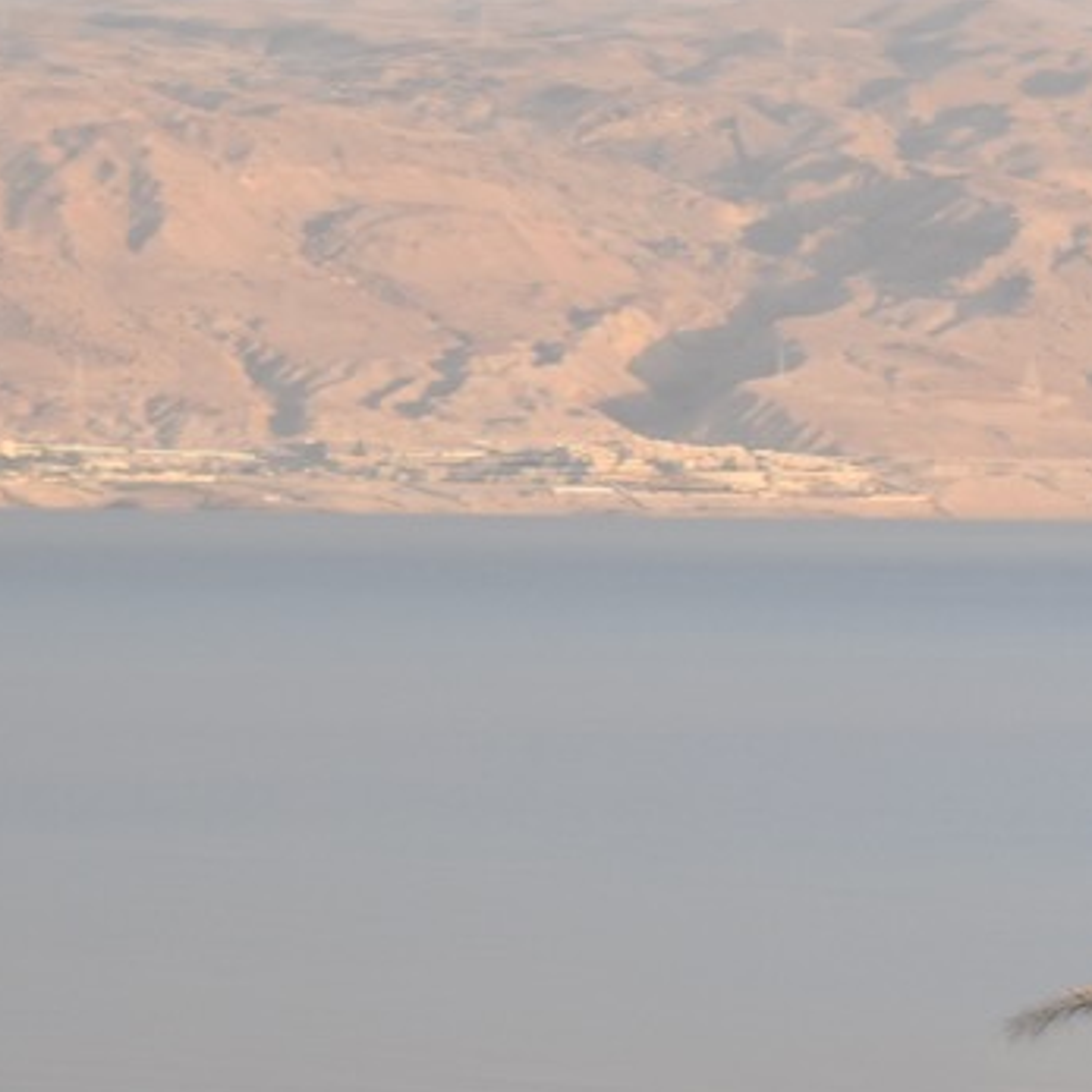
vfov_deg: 6.0
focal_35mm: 292
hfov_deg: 6.0
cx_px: 1186
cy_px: 669
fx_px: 10422
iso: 400
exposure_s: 1/125
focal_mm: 62
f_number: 5.6
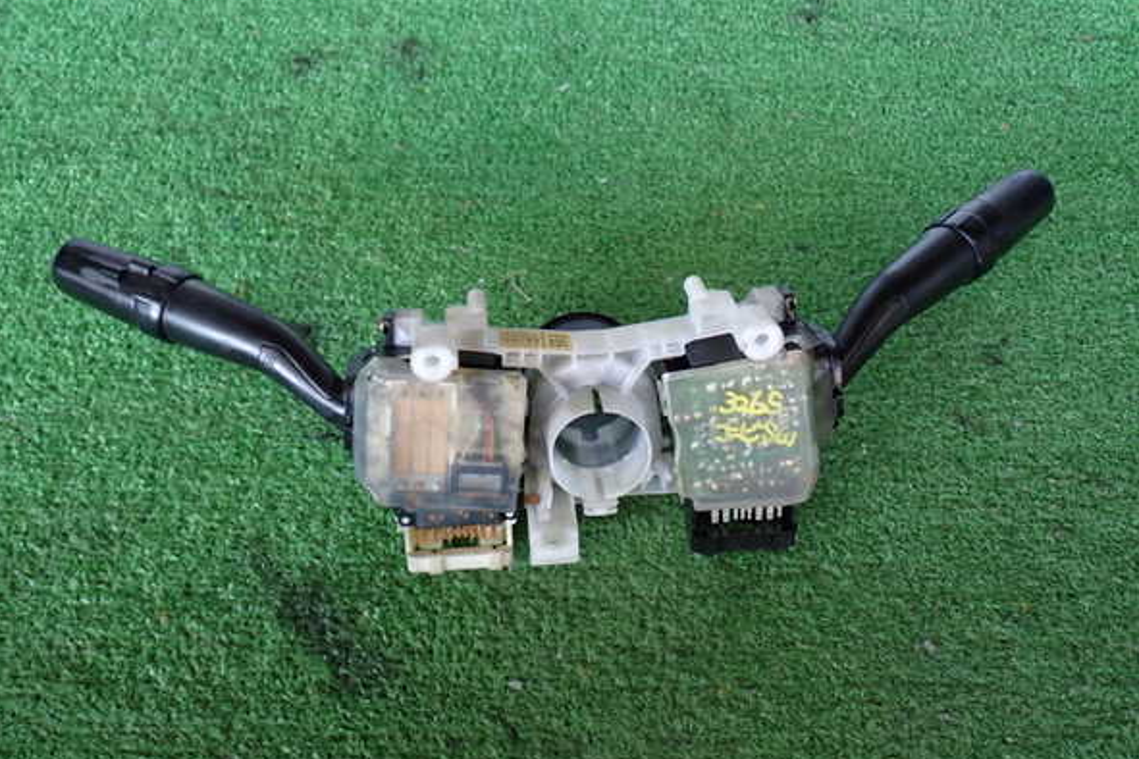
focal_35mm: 38
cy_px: 387
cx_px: 563
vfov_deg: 35.1
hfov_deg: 50.7
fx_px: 1202
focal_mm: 6.37
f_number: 2.5
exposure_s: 1/50
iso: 200
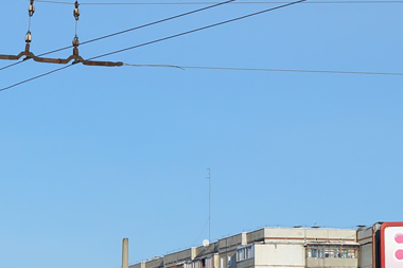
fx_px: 1853
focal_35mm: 166
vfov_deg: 8.2
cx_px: 19
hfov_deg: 12.3
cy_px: 260
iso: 100
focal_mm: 35
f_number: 10
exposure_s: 1/400
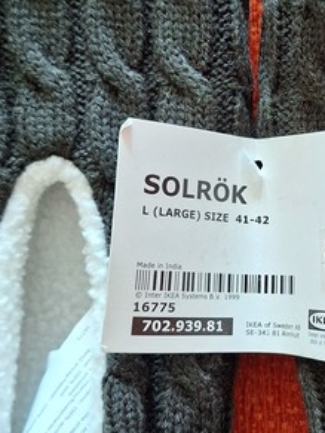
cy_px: 196
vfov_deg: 30.7
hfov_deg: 22.8
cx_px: 285
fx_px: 789
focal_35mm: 63
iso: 200
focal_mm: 5.54
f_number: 1.8
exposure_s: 1/30
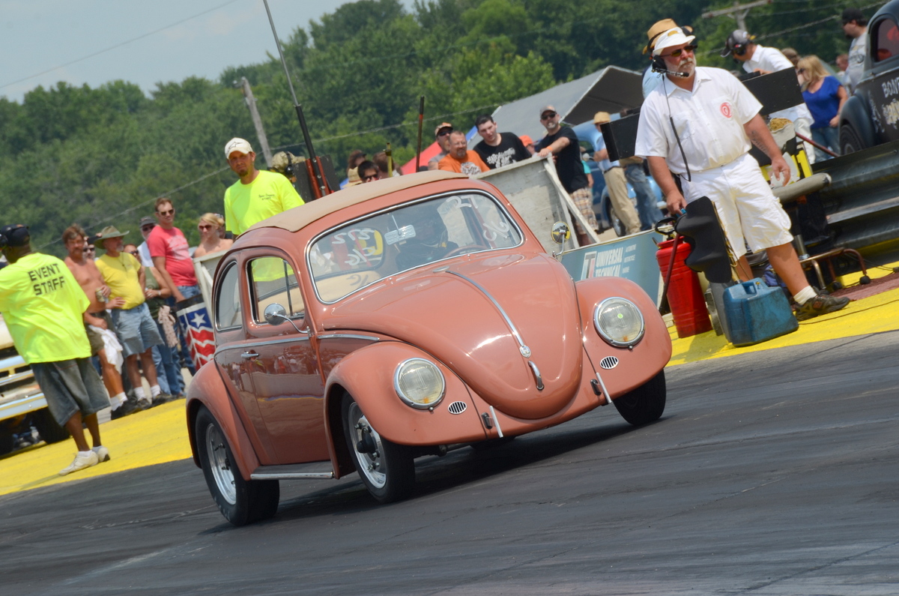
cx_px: 450
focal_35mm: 300
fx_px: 7477
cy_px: 298
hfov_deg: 6.9
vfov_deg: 4.6
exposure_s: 1/160
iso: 100
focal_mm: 200
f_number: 14
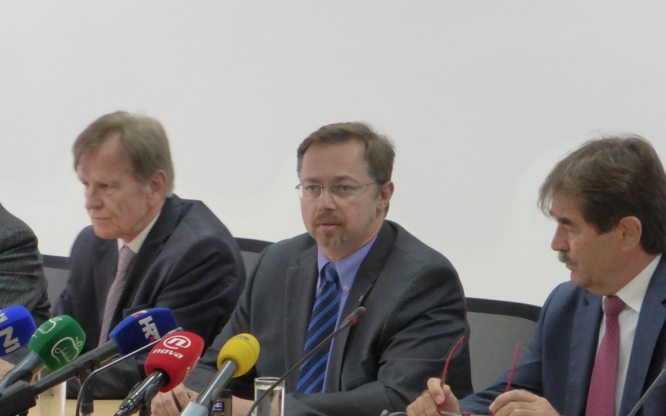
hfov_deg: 11.6
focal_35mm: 181
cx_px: 267
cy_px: 196
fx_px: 3285
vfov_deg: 7.2
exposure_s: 1/15
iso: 400
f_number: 5.4
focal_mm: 21.8
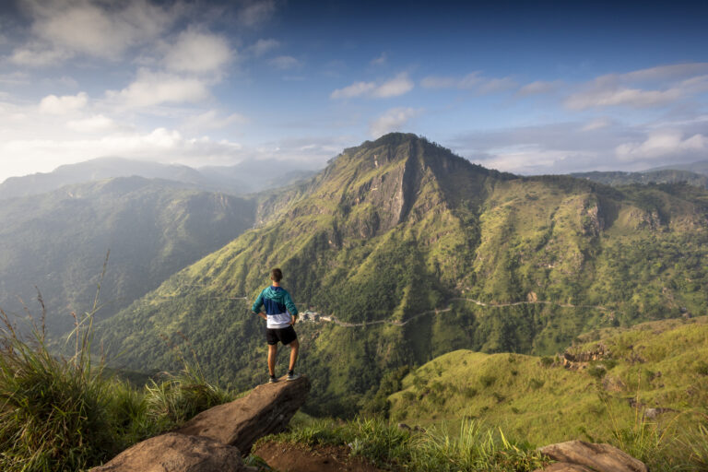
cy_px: 236
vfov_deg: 70.4
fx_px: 334
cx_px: 354
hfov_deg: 93.3
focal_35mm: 17
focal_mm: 17
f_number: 16
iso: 400
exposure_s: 1/100
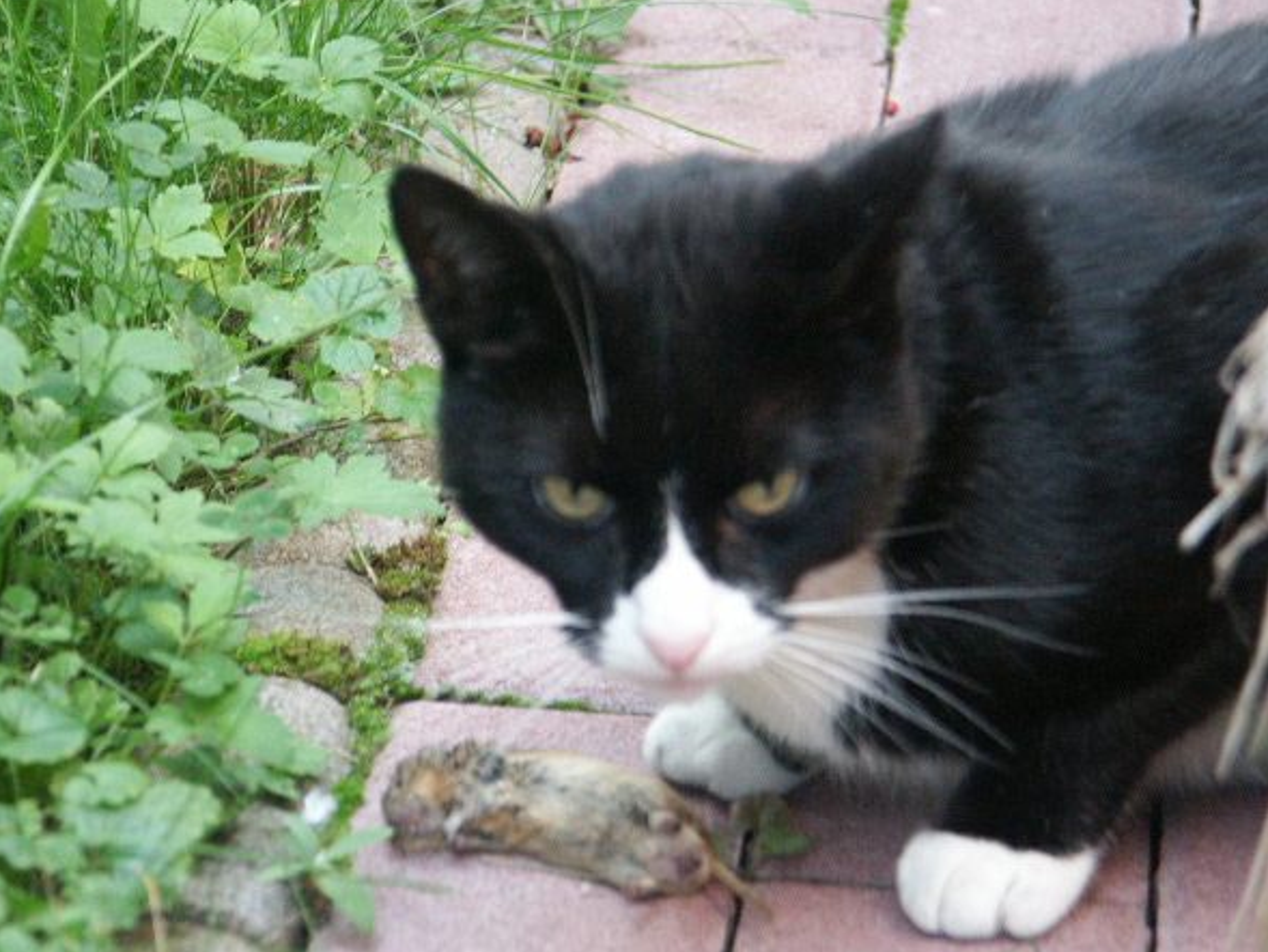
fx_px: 7364
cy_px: 474
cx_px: 616
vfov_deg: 7.4
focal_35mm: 201
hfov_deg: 9.8
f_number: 3.5
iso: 200
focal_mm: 46.88
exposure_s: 1/45
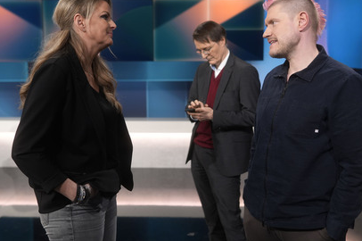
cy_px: 108
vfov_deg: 26.9
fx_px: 502
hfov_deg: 39.6
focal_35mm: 50
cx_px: 186
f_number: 2.2
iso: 640
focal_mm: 30
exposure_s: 1/125
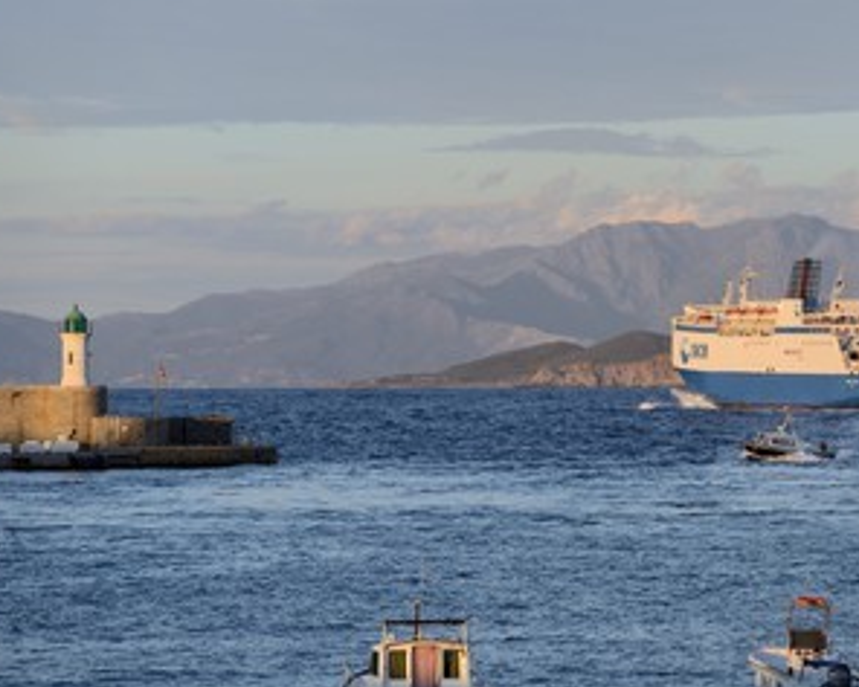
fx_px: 5748
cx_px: 566
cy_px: 383
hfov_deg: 8.5
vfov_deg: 6.8
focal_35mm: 226
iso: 200
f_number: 5.6
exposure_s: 1/250
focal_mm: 170
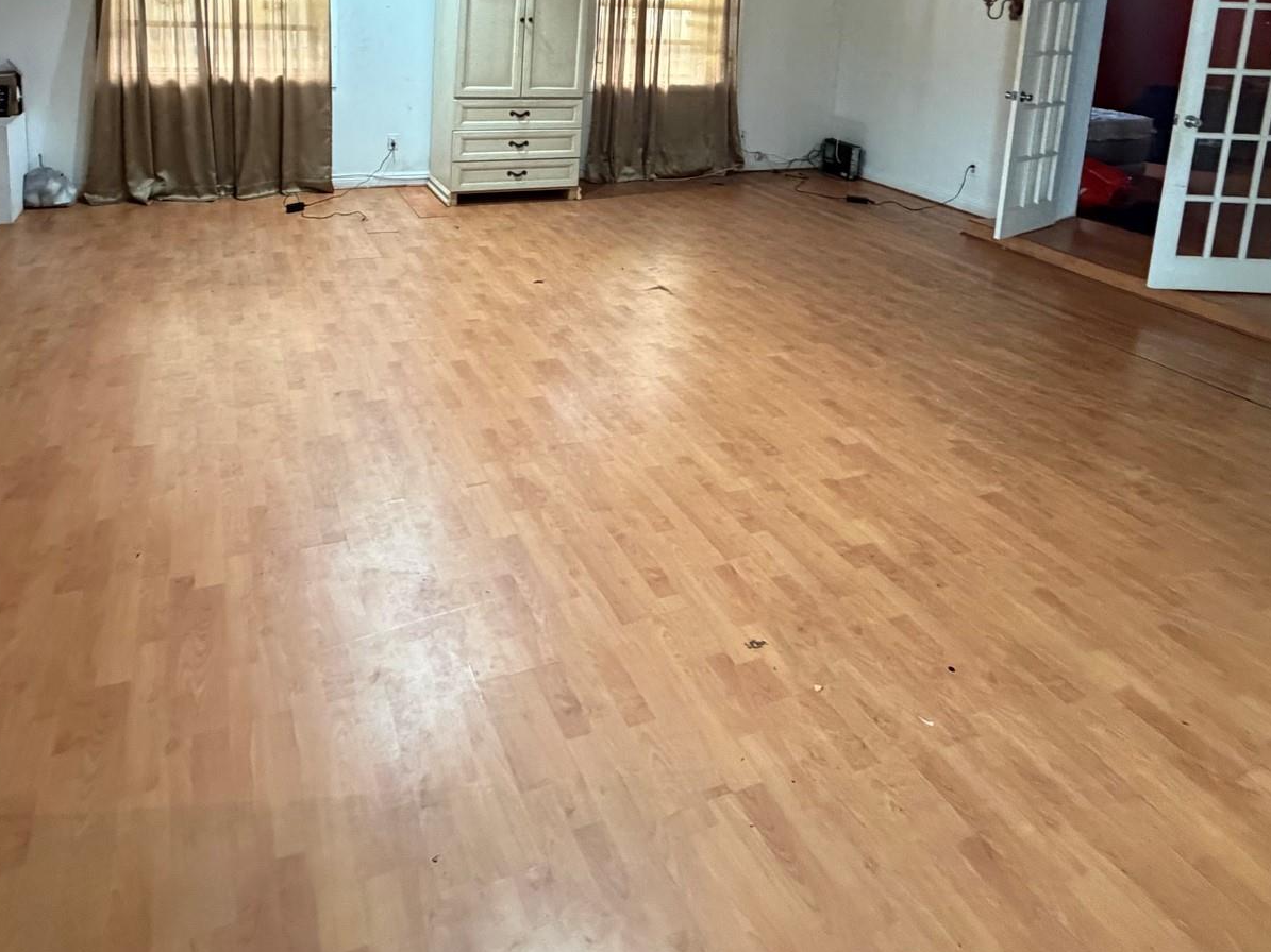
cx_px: 580
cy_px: 148
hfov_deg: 71.5
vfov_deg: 51.9
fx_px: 881
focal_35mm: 24
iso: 640
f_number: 2.2
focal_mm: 2.22
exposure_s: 1/60
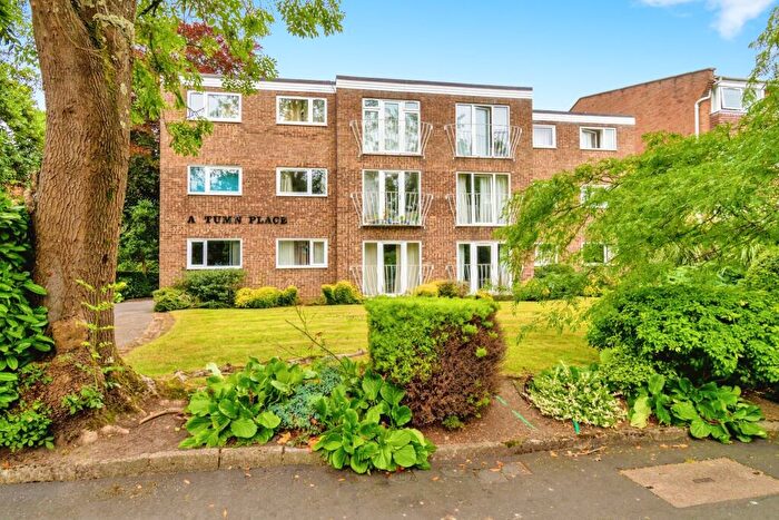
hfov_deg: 73.7
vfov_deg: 53.2
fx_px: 519
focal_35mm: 24
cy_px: 260
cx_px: 390
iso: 320
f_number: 8
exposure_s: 1/800
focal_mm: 16
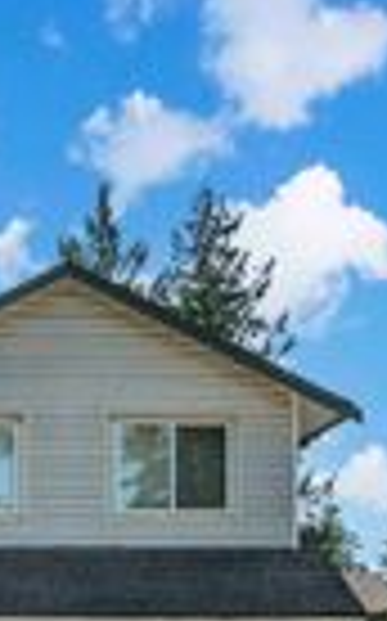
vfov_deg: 23.5
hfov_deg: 14.7
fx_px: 1437
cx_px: -117
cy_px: 594
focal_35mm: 85
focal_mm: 23
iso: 100
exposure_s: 1/125
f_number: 11
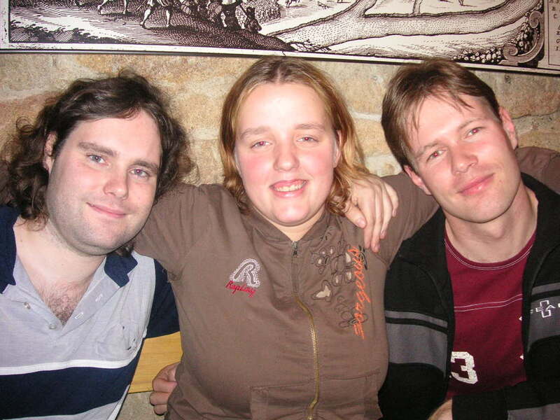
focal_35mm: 37
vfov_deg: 38.7
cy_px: 210
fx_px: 599
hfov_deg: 50.1
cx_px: 280
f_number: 2.8
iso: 160
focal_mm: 6.1
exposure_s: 1/45
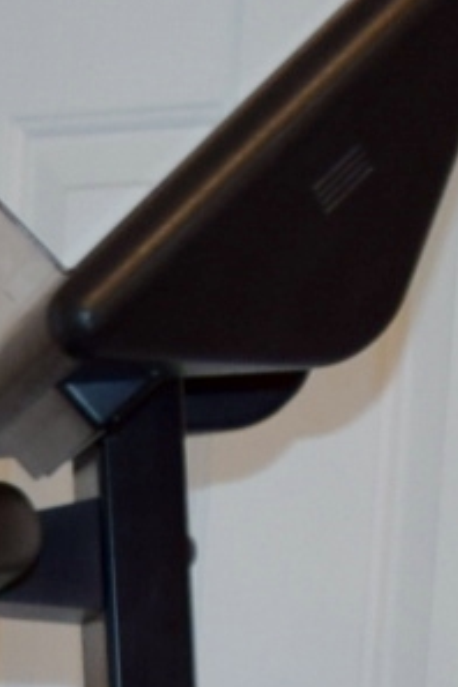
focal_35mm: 272
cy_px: 1874
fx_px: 5190
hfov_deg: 5.0
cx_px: -442
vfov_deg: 7.0
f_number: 3.5
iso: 320
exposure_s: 1/60
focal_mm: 18
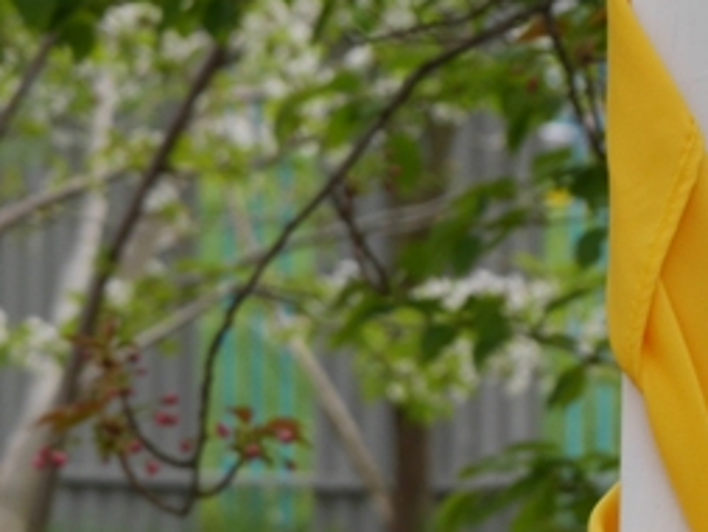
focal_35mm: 293
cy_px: 897
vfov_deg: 5.0
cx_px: -389
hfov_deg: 6.7
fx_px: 5996
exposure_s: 1/250
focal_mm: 37
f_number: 5.6
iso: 200
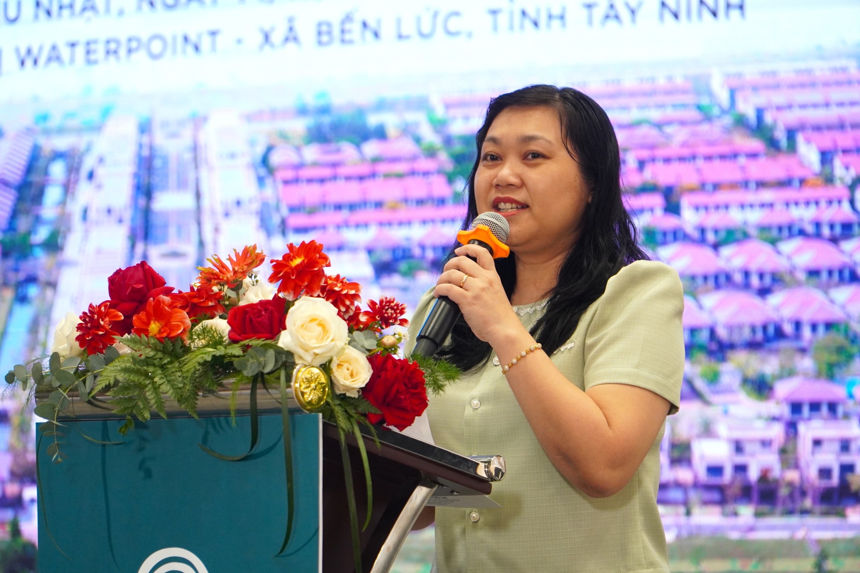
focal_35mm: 158
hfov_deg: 13.0
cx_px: 430
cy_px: 286
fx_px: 3762
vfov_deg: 8.7
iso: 1000
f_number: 4
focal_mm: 105
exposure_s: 1/200
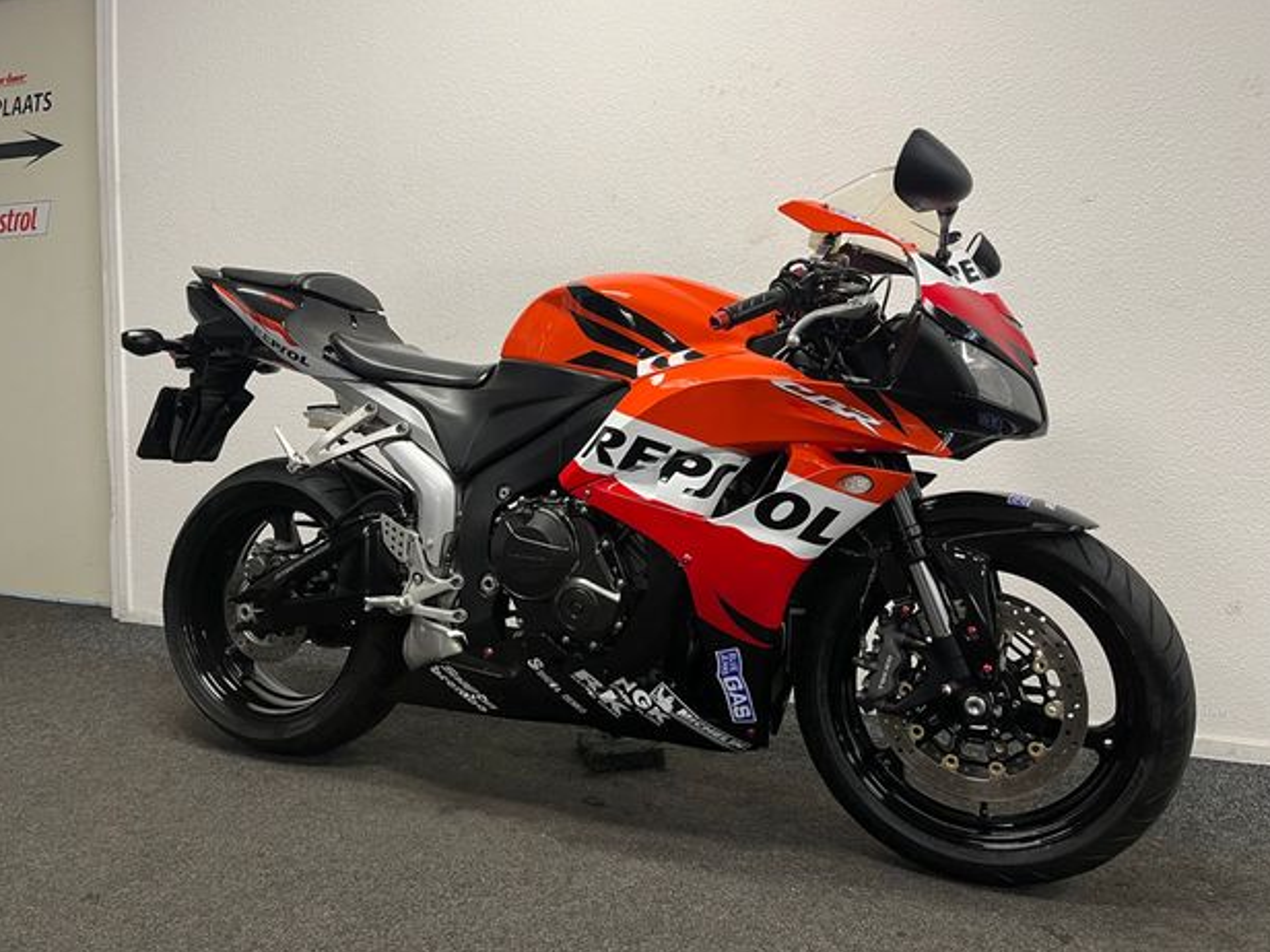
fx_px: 991
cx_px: 637
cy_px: 474
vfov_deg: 51.4
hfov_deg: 65.3
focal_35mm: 27
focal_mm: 5.1
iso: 80
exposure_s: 1/50
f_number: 1.6
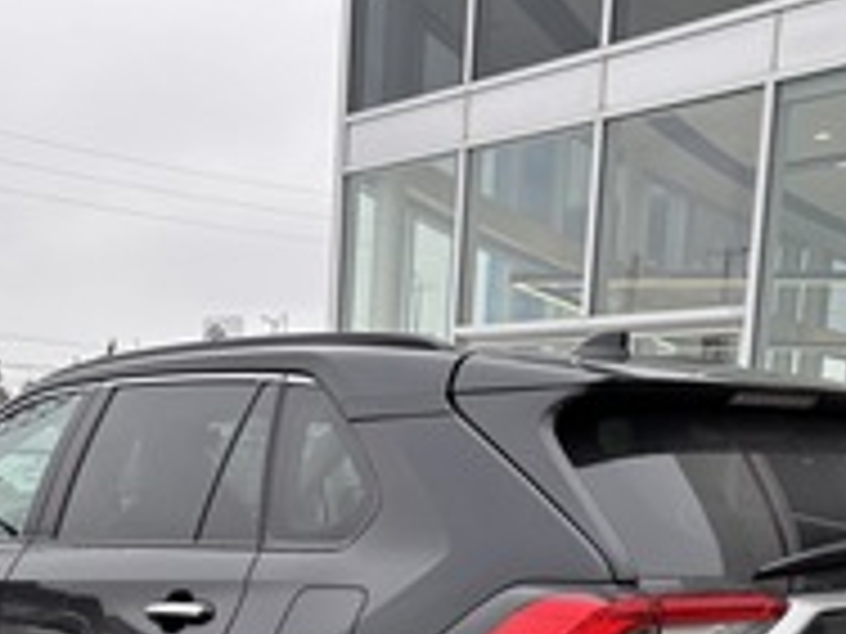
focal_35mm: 58
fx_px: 1417
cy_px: 681
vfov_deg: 23.8
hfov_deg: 33.2
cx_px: 392
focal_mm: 5.96
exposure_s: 1/224
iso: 40
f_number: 1.6
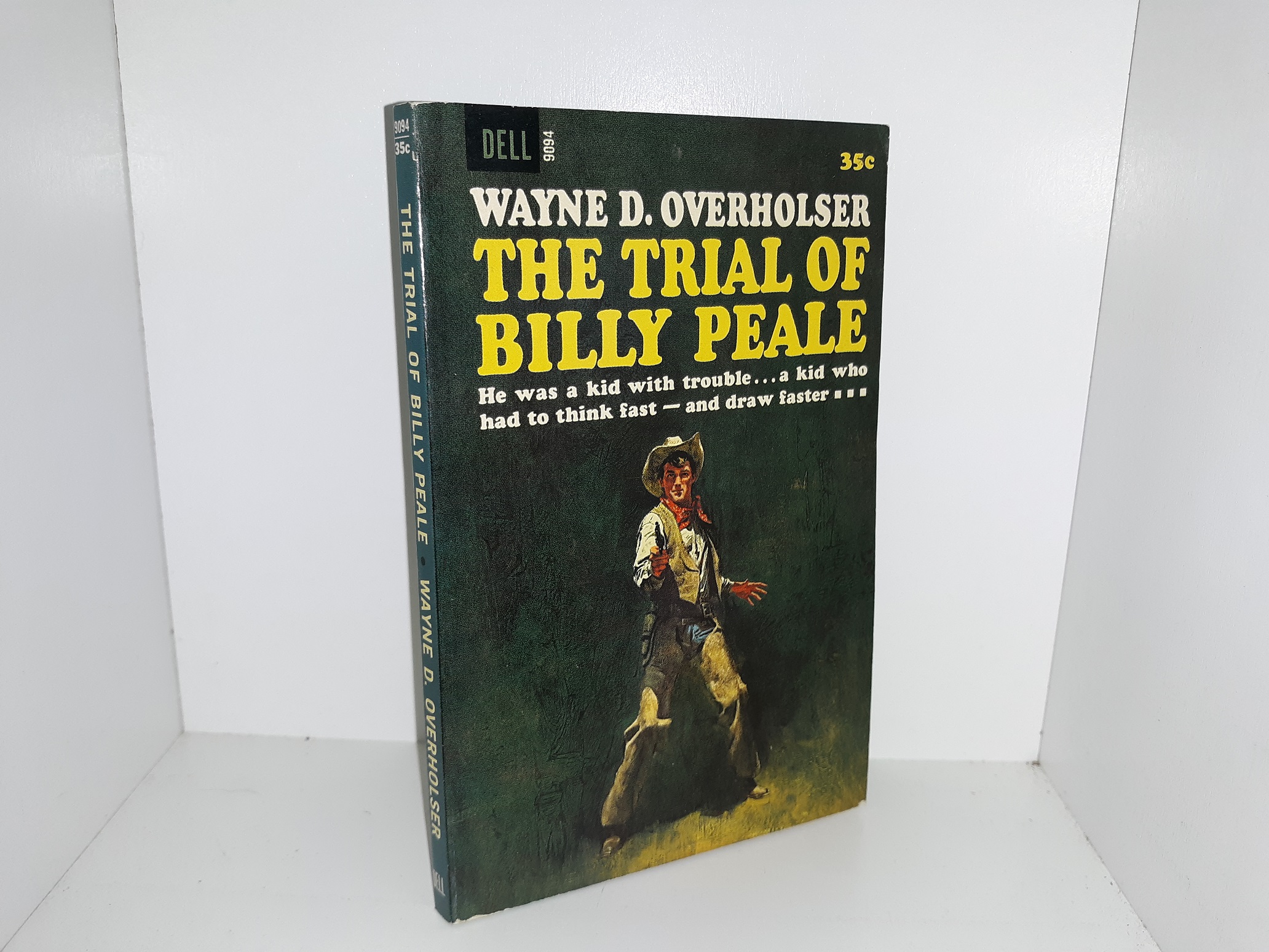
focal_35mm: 28
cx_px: 634
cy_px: 476
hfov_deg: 63.4
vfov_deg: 49.7
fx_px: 1026
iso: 40
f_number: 1.7
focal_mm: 3.7
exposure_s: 1/162
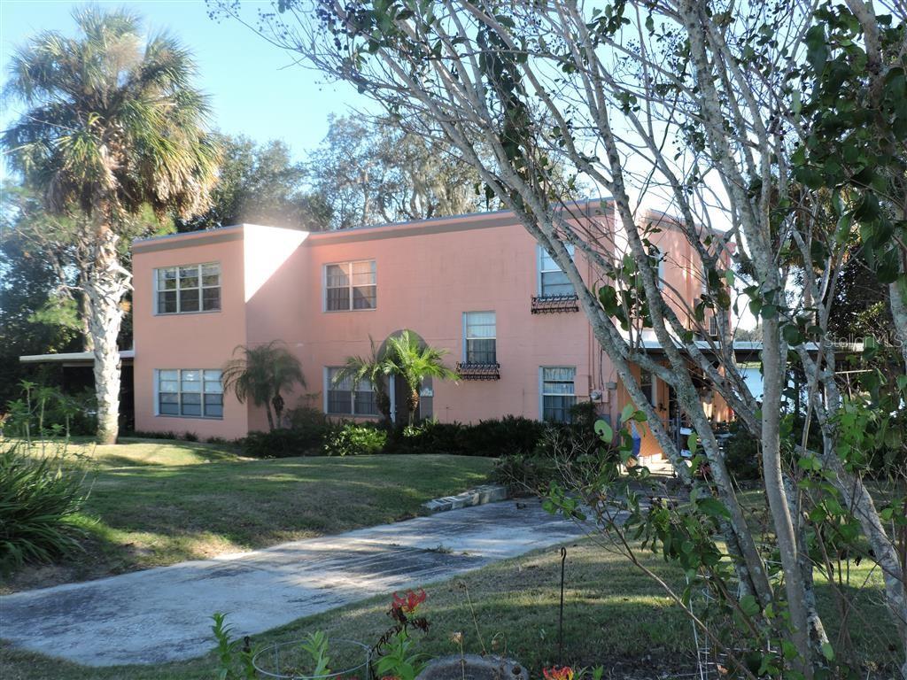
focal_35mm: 33
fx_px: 865
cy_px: 340
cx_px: 454
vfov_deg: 42.9
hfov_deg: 55.4
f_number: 3.2
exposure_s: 1/250
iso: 100
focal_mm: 5.9
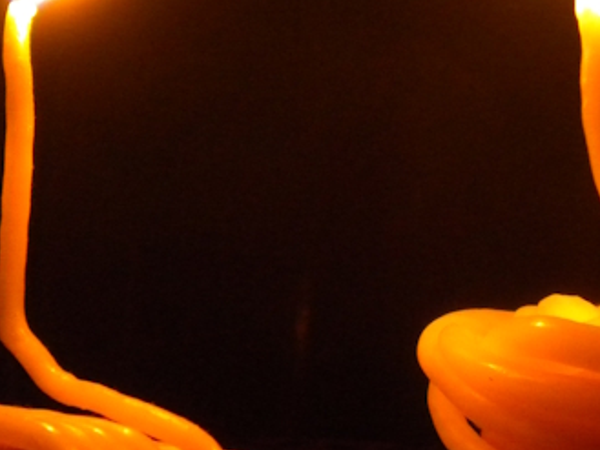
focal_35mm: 78
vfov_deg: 18.9
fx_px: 1352
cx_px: 349
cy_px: 153
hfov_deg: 25.0
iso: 400
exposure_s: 1/17.1
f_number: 3.1
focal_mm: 6.3
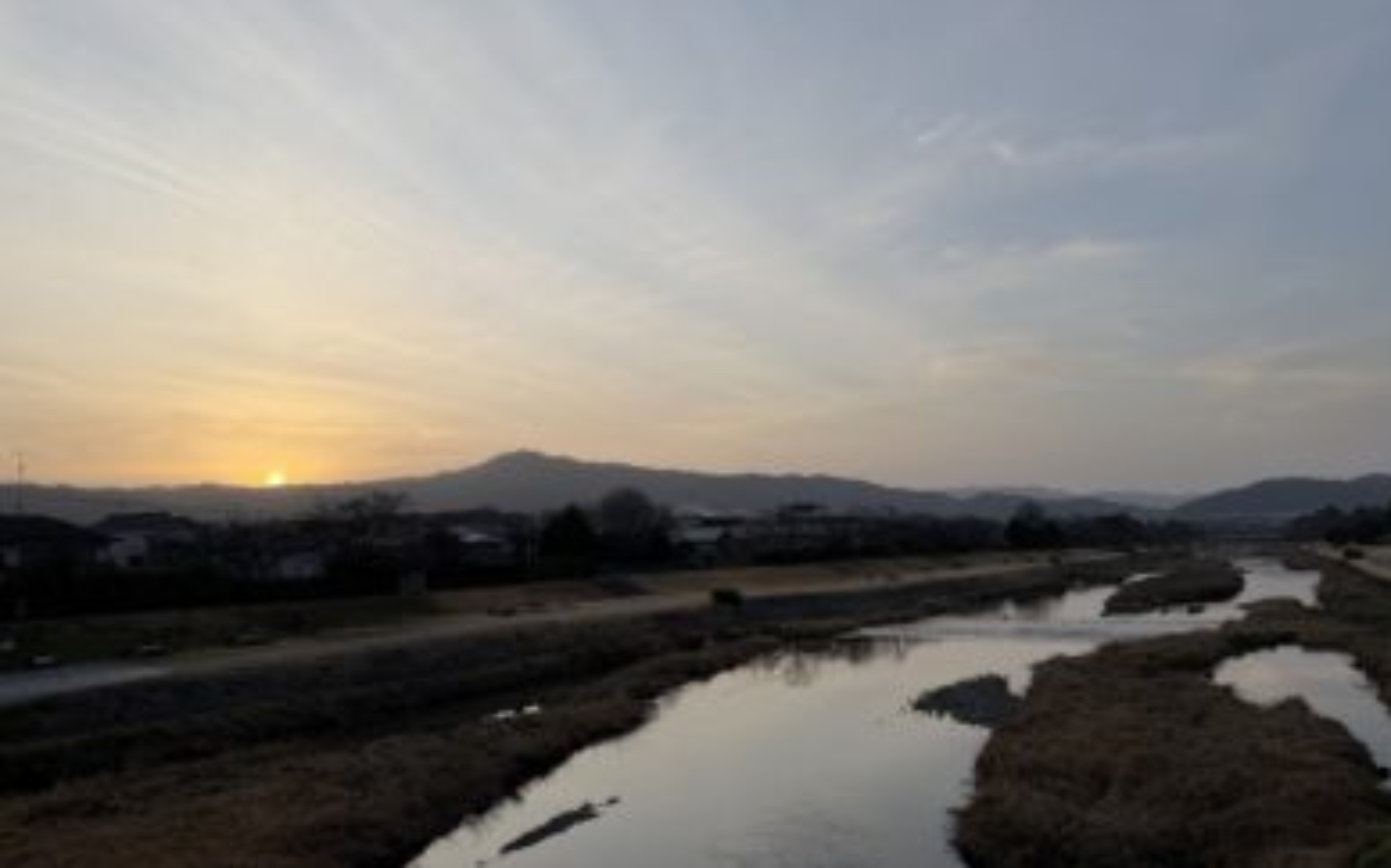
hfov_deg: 66.5
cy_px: 452
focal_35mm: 28
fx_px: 1061
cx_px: 708
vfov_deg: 44.5
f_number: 1.78
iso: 80
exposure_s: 1/2801
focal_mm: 6.76
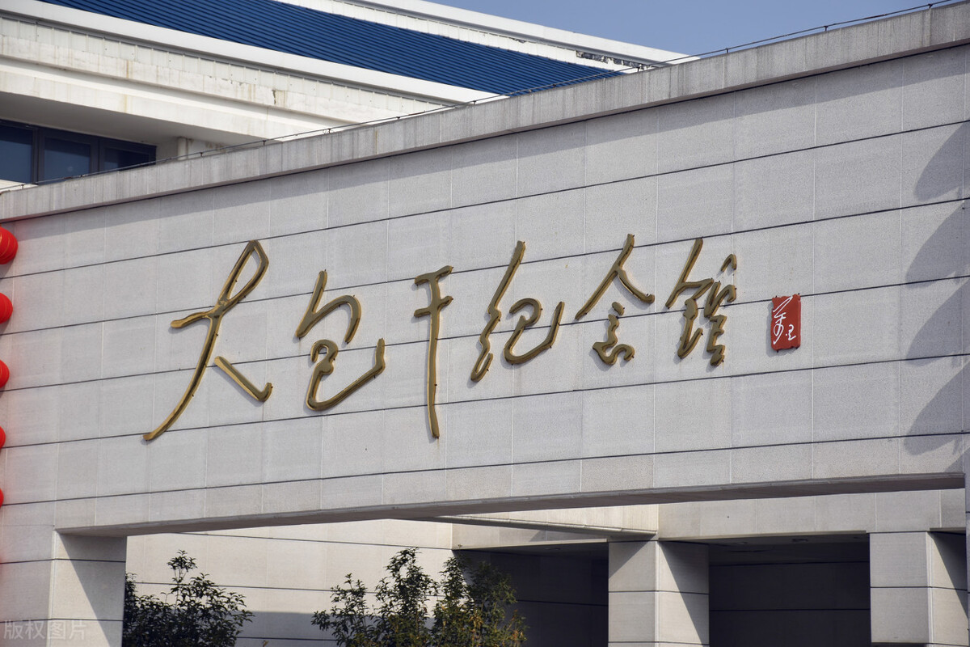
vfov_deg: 10.8
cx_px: 485
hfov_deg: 16.1
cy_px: 324
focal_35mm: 128
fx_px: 3435
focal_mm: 85
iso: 100
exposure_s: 1/640
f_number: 6.3
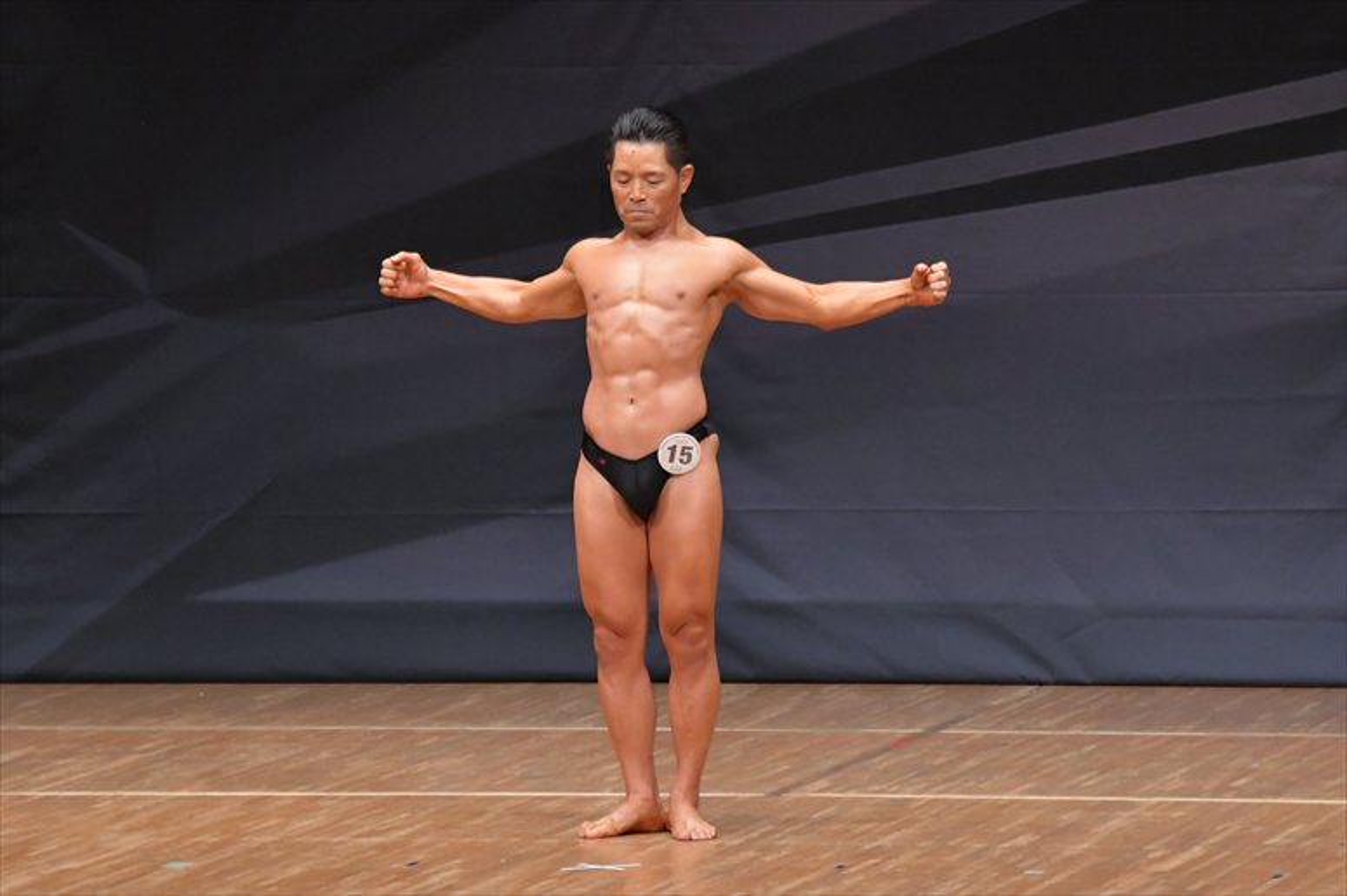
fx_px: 10659
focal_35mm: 285
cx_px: 674
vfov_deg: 4.8
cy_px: 448
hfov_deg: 7.2
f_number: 5.6
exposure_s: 1/400
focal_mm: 190
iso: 6400
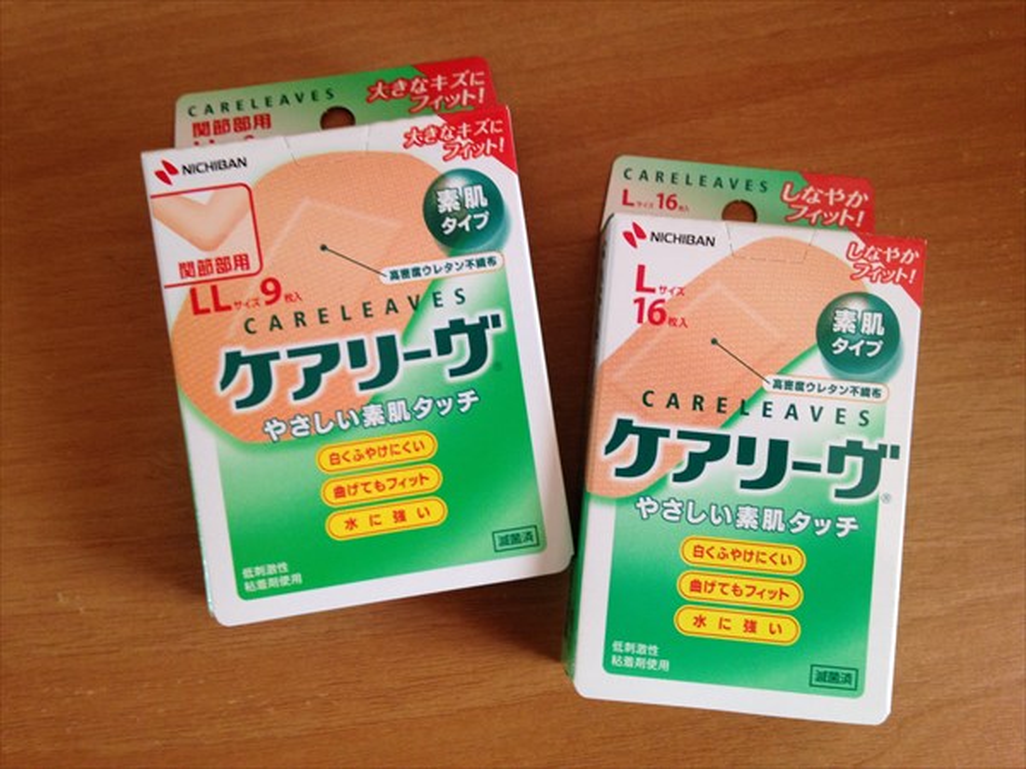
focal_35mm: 33
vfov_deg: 42.9
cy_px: 384
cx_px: 513
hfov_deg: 55.4
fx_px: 978
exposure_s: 1/20
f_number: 2.4
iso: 100
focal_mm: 4.12
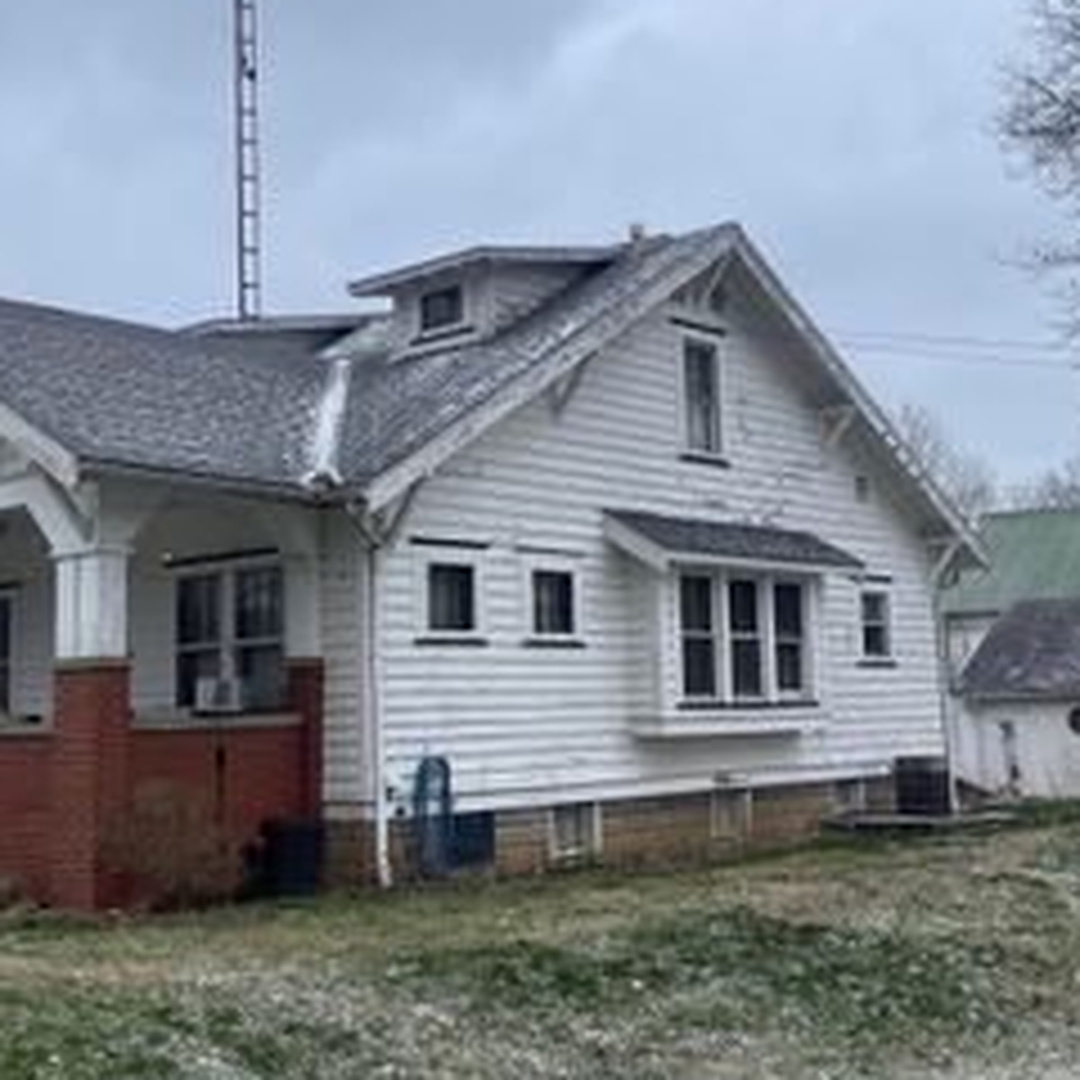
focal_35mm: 46
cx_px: 576
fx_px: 1624
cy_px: 421
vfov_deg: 36.6
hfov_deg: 36.8
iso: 32
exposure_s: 1/953
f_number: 1.6
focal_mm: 5.1
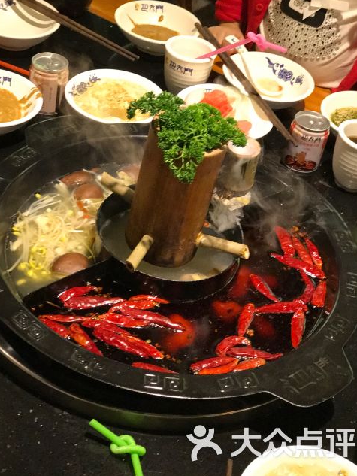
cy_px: 219
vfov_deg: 30.7
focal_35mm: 63
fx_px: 866
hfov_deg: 23.3
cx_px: 178
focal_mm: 6.6
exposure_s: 1/50
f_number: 2.8
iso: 320
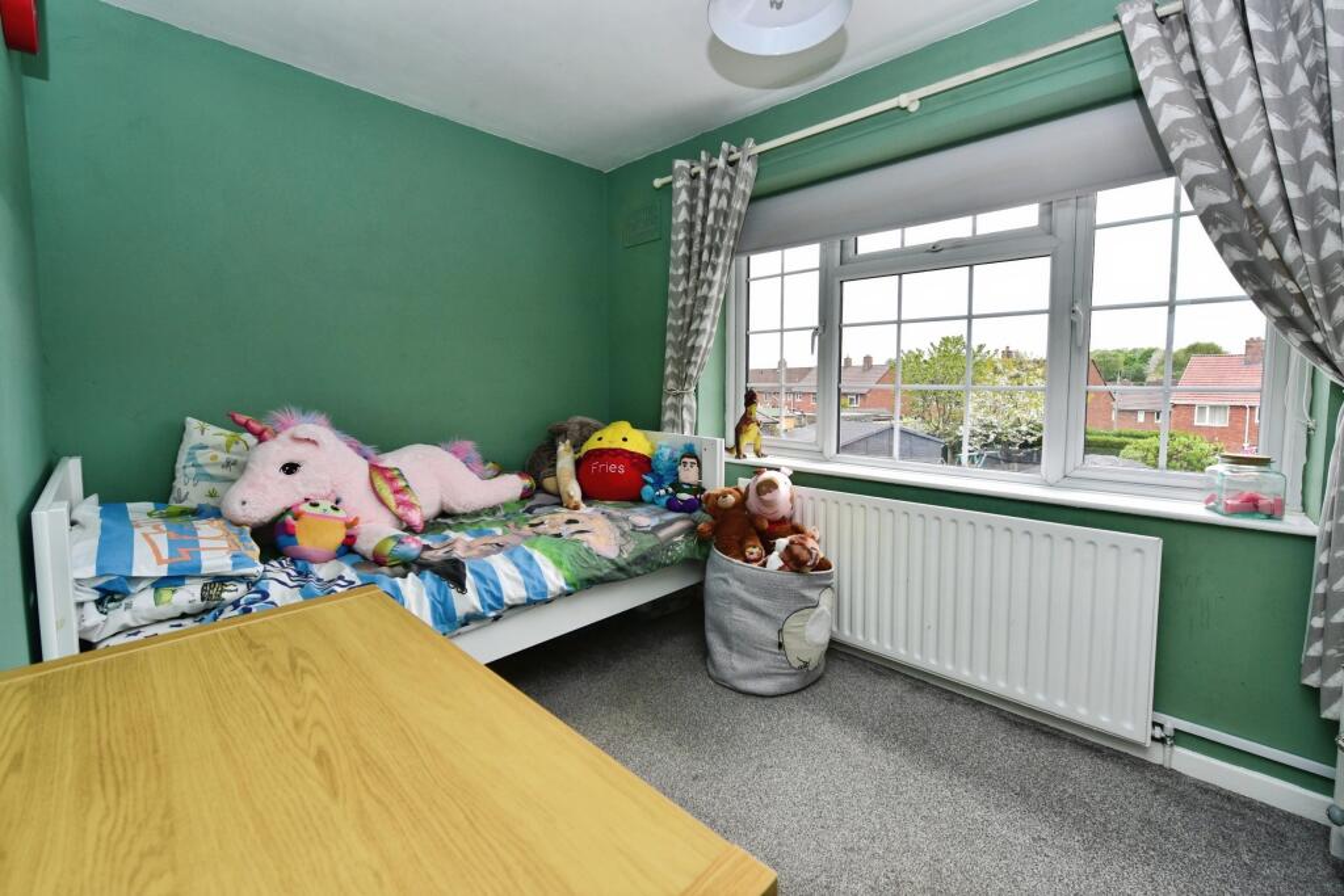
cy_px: 448
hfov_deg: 104.2
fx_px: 523
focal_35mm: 14
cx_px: 672
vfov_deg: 81.2
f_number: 8
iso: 400
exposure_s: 1/250
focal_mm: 14
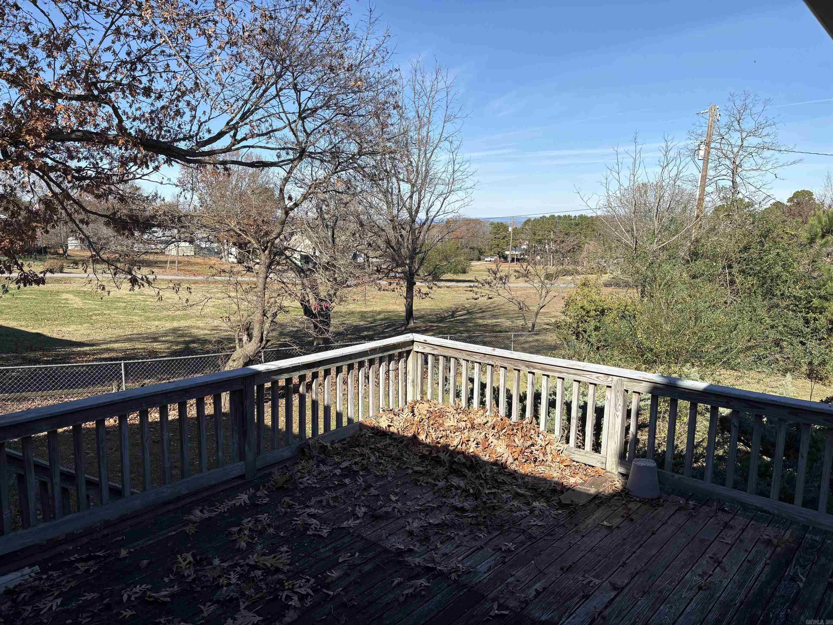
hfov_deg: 67.3
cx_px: 416
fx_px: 626
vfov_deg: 53.1
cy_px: 312
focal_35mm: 26
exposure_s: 1/2639
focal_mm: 5.96
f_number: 1.6
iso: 50
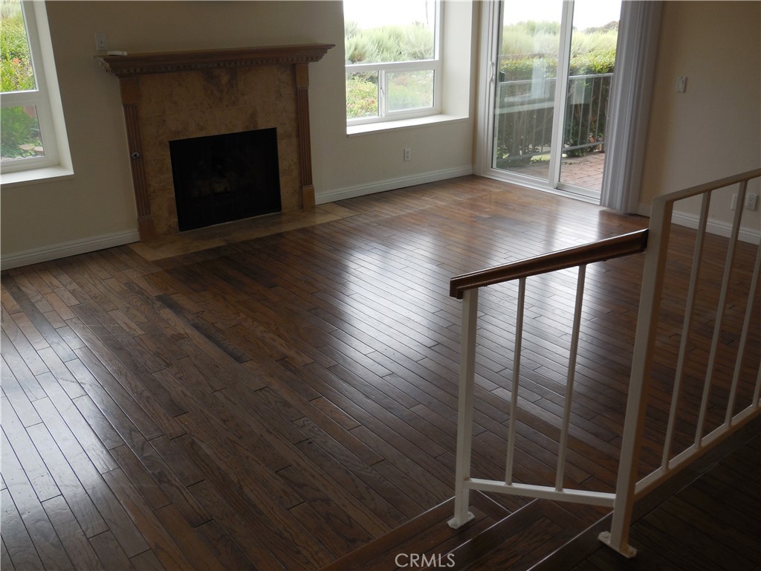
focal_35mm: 34
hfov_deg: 54.0
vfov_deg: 41.8
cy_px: 286
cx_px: 380
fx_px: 747
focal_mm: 6.1
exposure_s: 1/60
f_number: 3.4
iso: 125
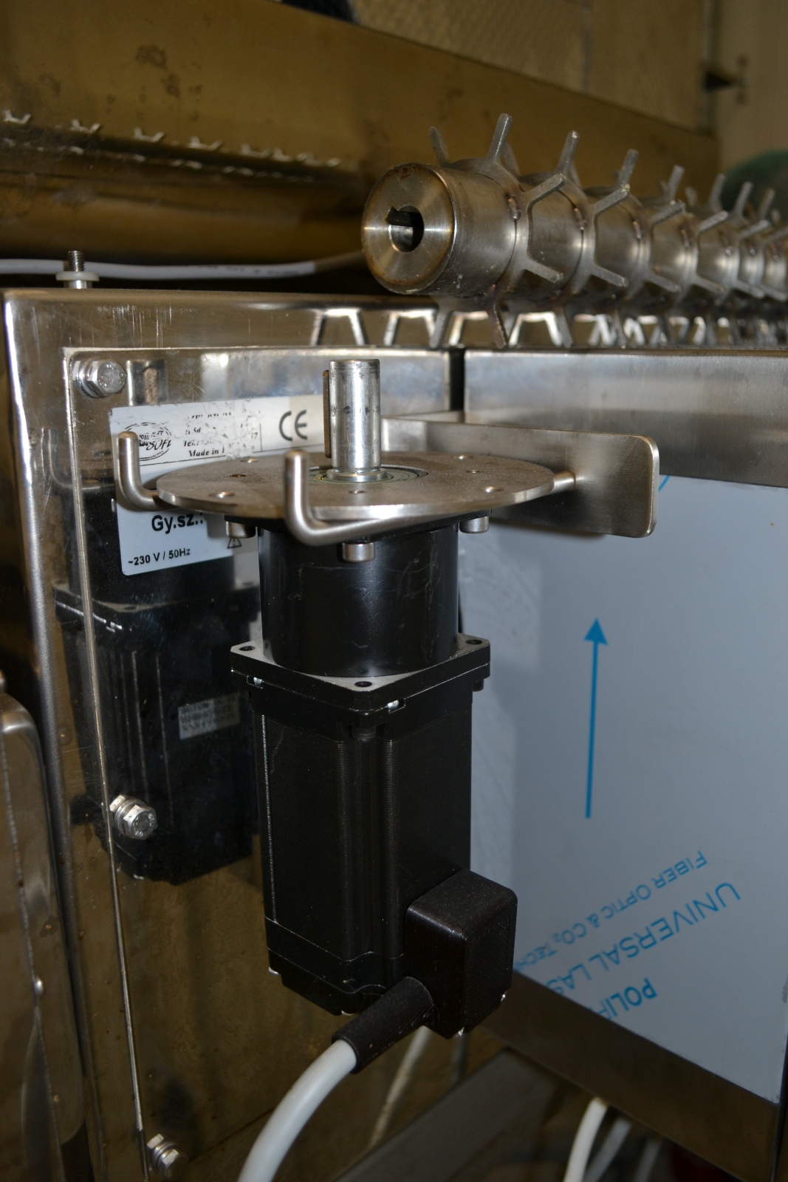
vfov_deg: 61.9
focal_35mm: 30
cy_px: 591
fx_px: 985
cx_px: 394
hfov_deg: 43.6
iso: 280
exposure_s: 1/60
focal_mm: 20
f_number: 3.8
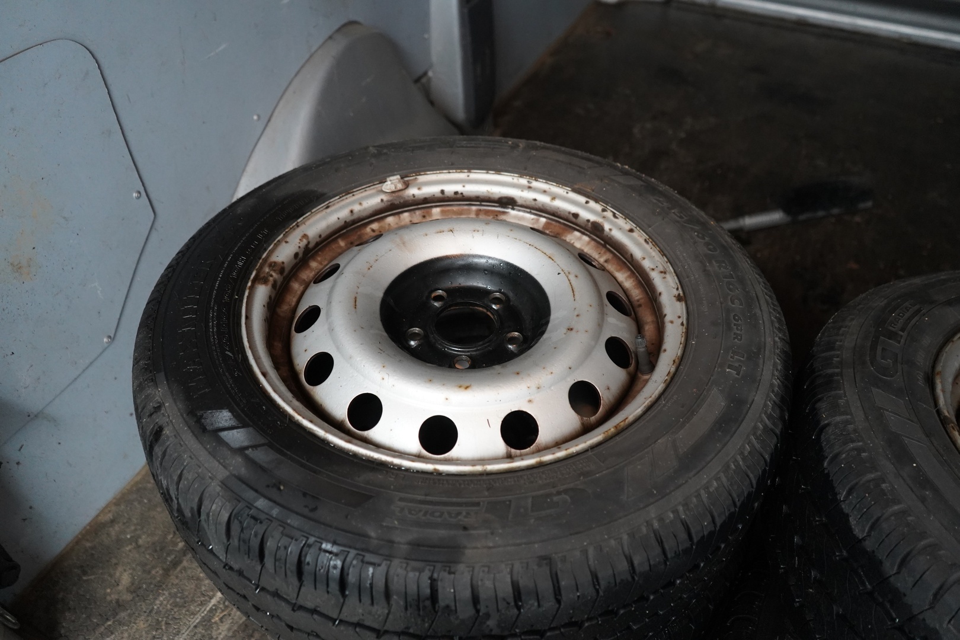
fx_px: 747
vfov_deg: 46.4
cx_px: 480
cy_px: 320
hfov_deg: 65.5
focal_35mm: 28
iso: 4000
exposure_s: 1/60
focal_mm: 28
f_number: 3.5
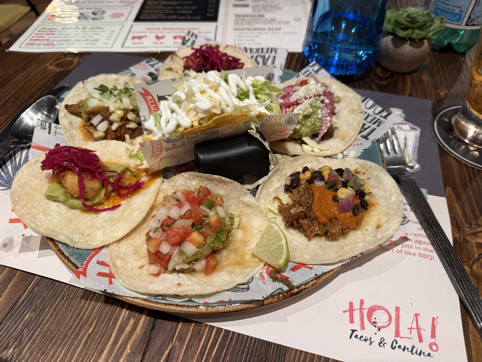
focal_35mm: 24
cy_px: 181
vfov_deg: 56.8
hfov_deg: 71.6
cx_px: 241
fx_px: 334
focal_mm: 6.76
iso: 200
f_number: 1.78
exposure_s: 1/60
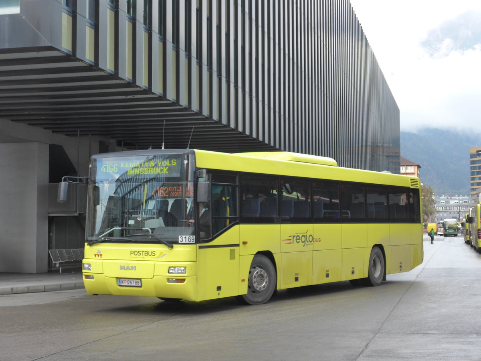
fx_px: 862
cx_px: 240
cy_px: 180
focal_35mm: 62
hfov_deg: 31.2
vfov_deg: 23.7
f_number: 3.7
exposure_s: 1/320
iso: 200
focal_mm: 12.7
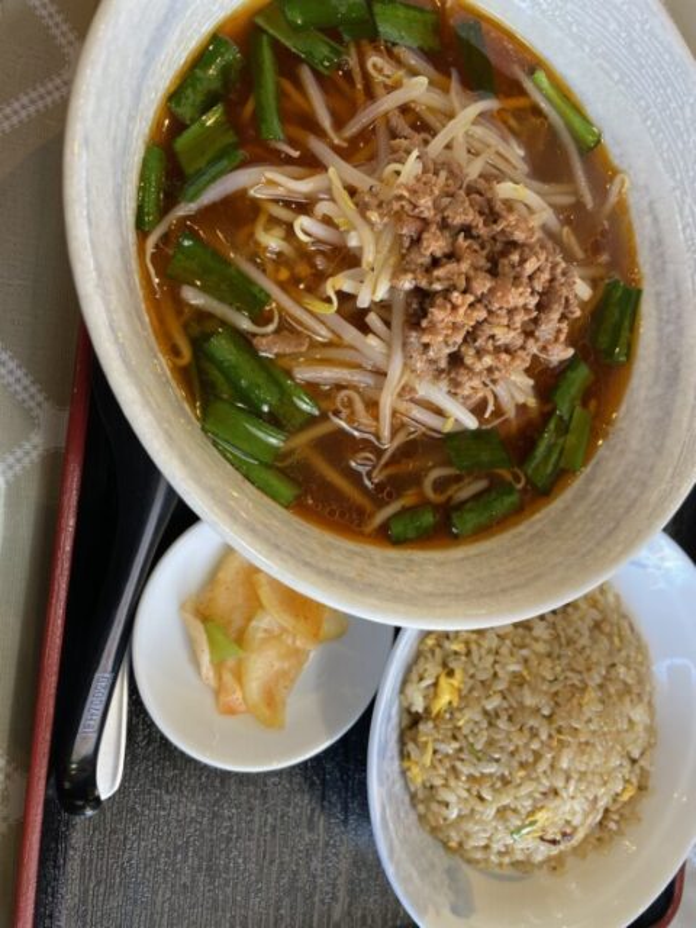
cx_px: 348
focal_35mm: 26
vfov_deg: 67.3
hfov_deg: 53.1
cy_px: 464
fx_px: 697
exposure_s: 1/60
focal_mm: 4.2
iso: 64
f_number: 1.6
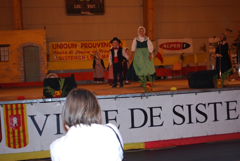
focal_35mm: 44
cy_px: 80
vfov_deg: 31.0
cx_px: 120
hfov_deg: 44.9
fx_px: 290
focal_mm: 29
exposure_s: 1/60
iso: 200
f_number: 4.8
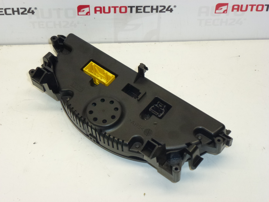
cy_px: 101
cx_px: 134
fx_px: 474
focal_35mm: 61
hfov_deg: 31.7
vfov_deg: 24.0
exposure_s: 1/200
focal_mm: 10.9
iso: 400
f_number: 4.5
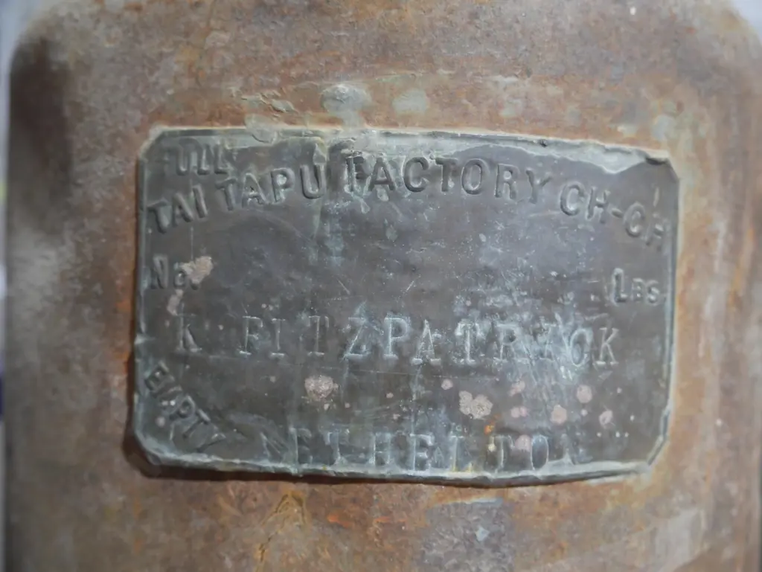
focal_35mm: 32
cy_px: 286
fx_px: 705
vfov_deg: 44.2
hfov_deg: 56.8
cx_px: 381
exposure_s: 1/60
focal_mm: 16
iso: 1600
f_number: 3.6
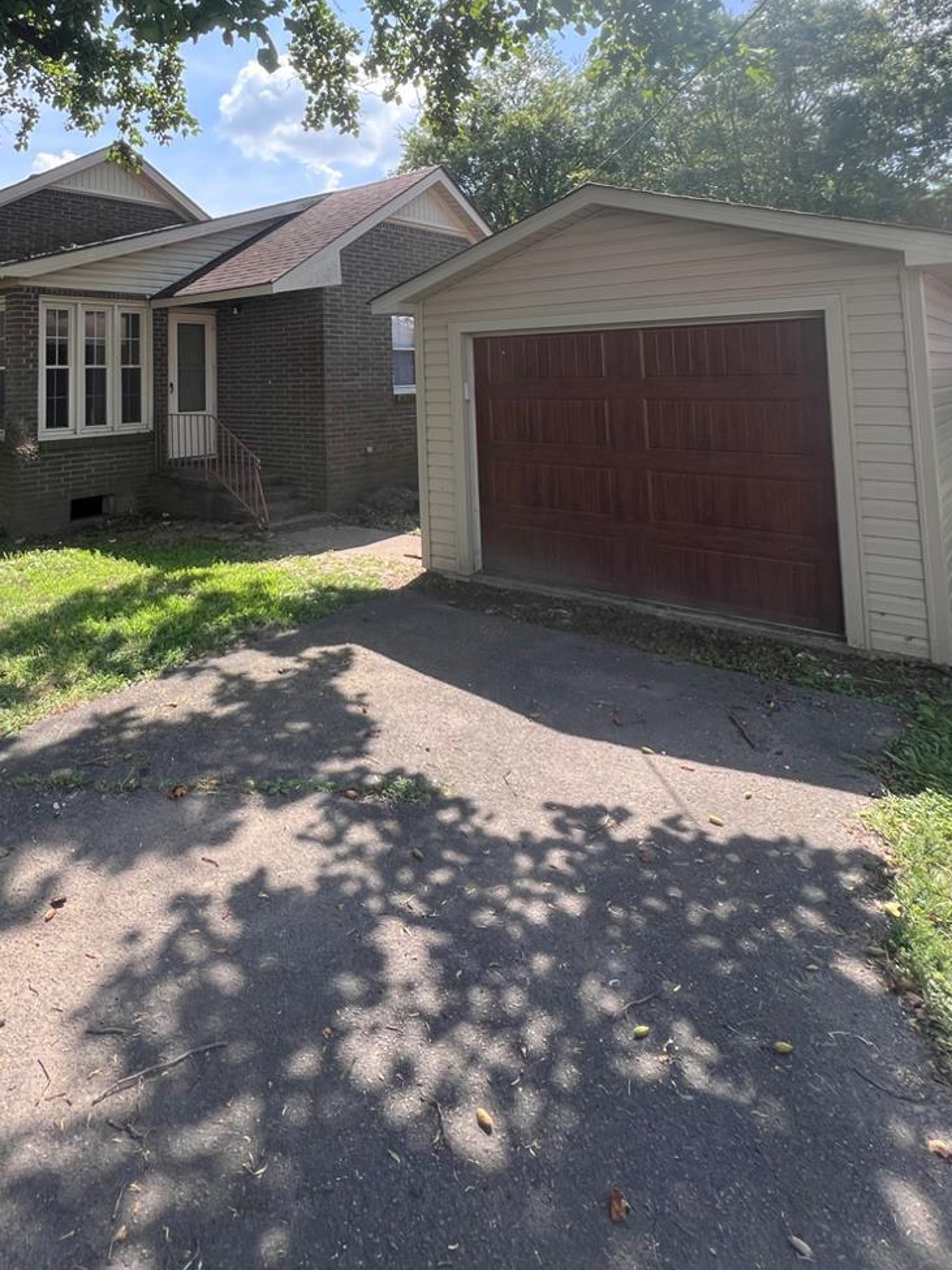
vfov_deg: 75.6
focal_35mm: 20
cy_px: 311
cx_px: 285
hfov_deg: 63.5
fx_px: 734
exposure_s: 1/499
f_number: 1.8
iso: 32
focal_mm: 1.57
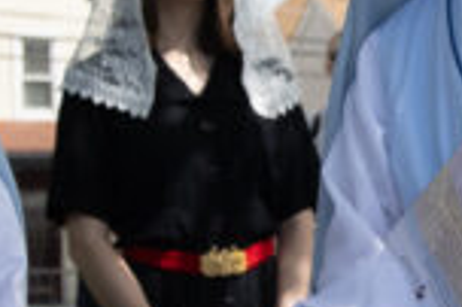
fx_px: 2077
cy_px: 223
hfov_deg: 12.5
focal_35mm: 162
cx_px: 502
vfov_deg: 8.4
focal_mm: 24
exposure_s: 1/16000
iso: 1000
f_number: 2.8
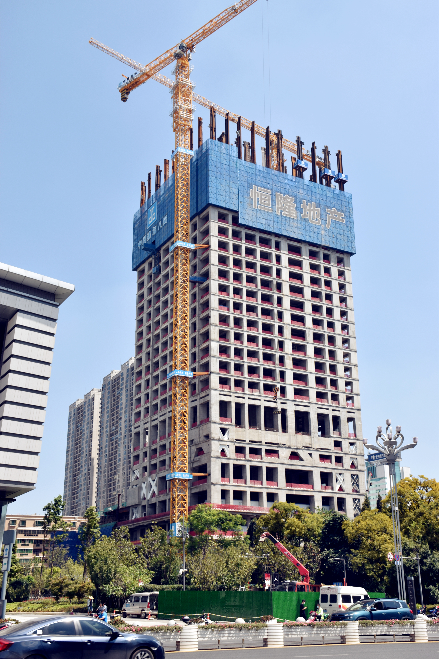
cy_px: 330
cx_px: 220
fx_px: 741
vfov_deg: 47.9
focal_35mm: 40
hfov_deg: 33.0
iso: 100
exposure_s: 1/250
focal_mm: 27
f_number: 8
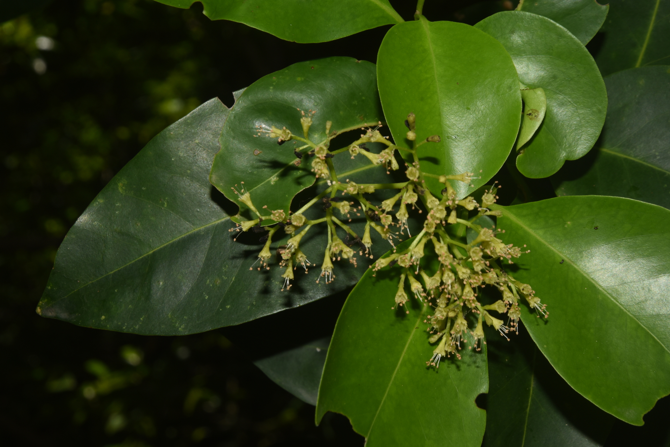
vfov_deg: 14.7
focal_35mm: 93
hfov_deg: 21.9
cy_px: 224
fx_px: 1731
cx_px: 335
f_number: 16
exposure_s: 1/160
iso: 125
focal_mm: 62
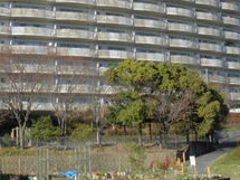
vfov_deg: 17.2
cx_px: 49
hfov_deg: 23.0
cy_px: 11
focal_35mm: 84
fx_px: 582
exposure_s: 1/400
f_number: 4.5
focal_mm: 7.8
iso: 100
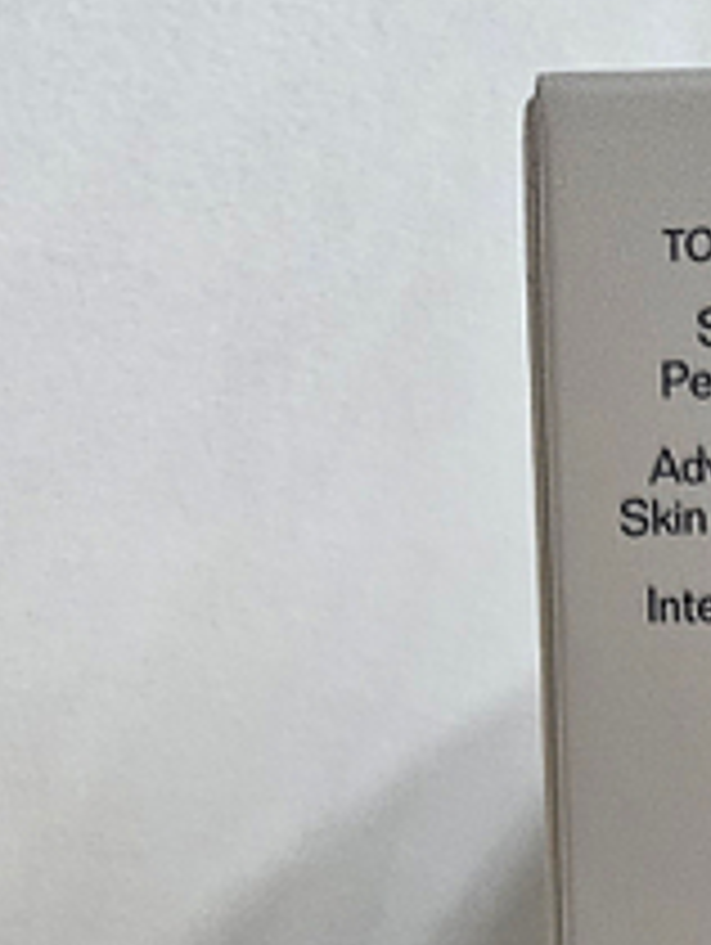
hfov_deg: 16.2
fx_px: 2241
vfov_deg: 19.9
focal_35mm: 82
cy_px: 1498
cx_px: 1114
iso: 640
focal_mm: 5.4
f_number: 1.8
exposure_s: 1/240
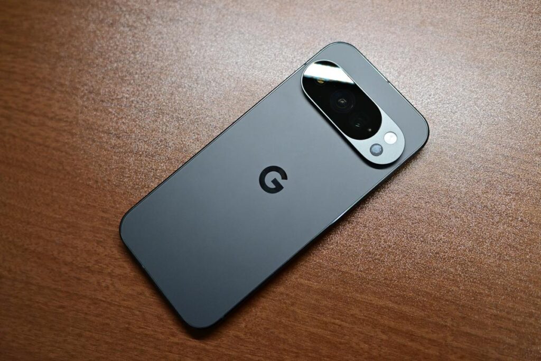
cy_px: 180
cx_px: 270
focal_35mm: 36
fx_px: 541
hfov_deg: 53.1
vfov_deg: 36.9
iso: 800
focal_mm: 24
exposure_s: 1/125
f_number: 2.5
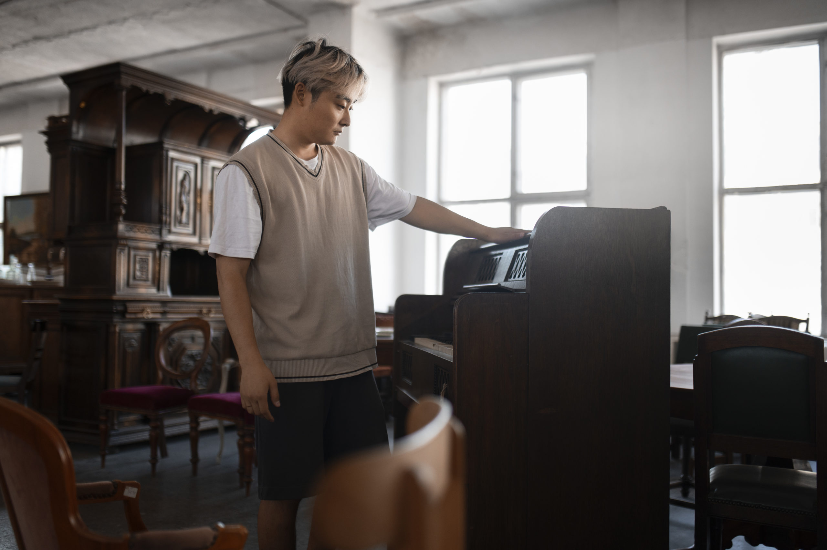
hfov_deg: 54.5
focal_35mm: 35
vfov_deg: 37.8
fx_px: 803
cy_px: 275
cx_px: 414
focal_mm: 35
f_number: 1.4
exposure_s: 1/640
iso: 800
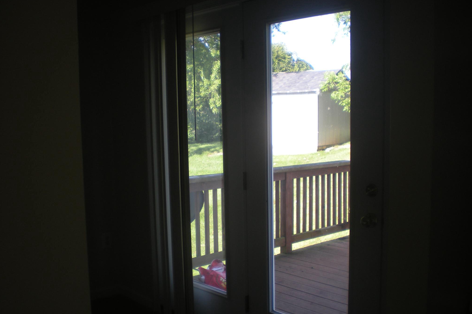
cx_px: 237
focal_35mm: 40
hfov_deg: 48.5
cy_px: 172
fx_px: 524
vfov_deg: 33.4
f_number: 3.1
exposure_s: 1/118
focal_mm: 6.3
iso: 64
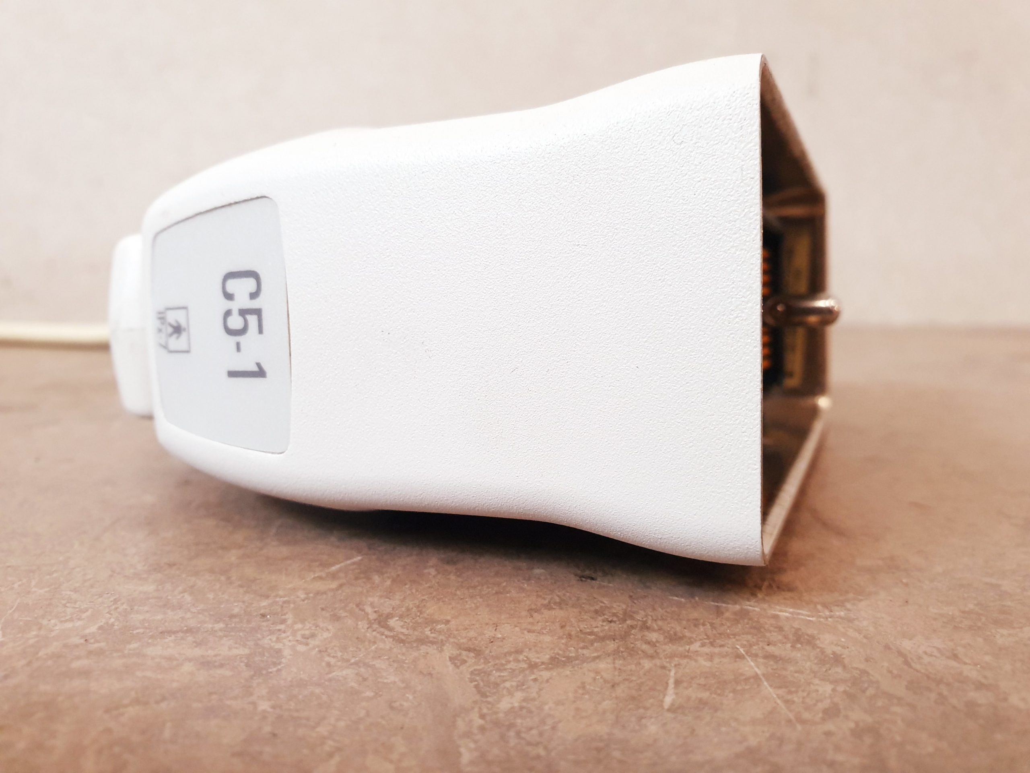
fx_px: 774
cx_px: 515
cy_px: 386
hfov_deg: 67.3
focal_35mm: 26
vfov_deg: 53.1
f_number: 2.4
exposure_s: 1/50
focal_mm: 4.3
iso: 400
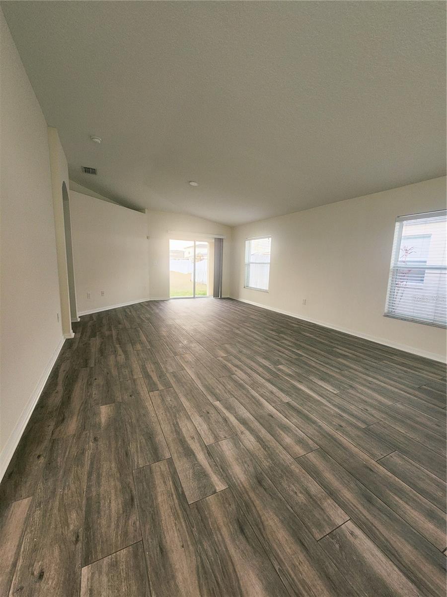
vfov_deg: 106.2
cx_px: 224
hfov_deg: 89.9
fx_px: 224
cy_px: 298
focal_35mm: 13
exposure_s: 1/30
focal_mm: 2.2
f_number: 2.2
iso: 400
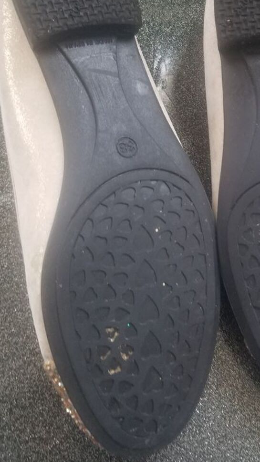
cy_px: 152
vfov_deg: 50.6
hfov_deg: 29.7
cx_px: 208
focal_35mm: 39
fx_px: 478
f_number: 1.7
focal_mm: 4.25
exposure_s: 1/10
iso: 250
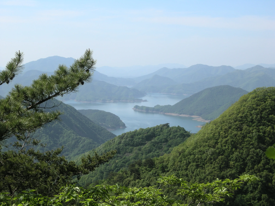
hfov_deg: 22.0
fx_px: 707
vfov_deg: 16.6
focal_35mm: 89
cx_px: 138
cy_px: 103
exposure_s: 1/275
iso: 64
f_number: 6
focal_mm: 18.6
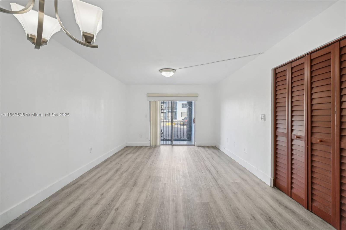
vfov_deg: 81.1
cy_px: 115
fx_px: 134
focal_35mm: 14
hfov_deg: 104.3
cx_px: 173
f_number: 8
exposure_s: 1/25
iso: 100
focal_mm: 14
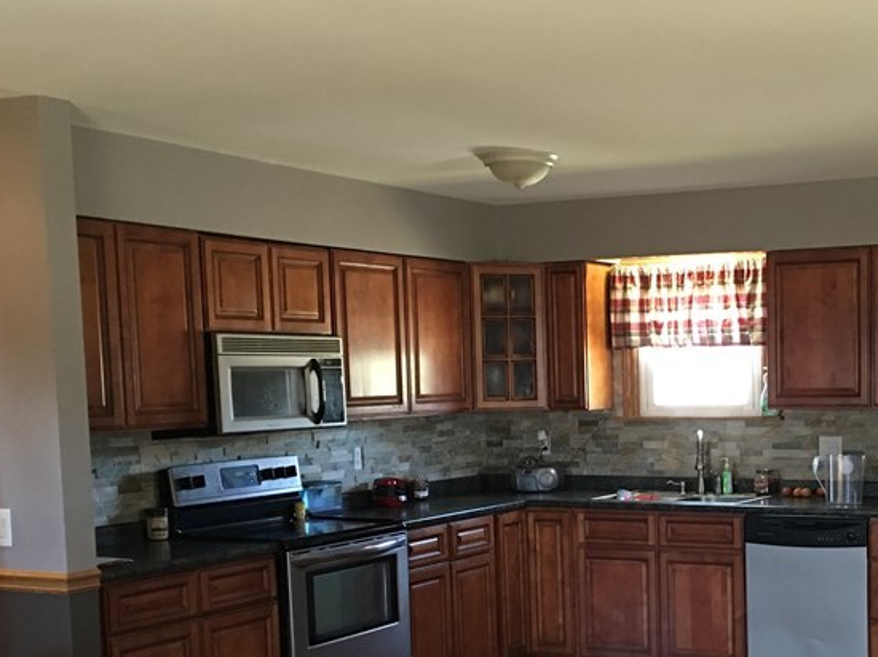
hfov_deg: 34.5
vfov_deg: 26.5
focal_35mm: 54
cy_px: 518
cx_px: 696
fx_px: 1369
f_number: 2.2
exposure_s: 1/8
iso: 100
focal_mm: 4.15
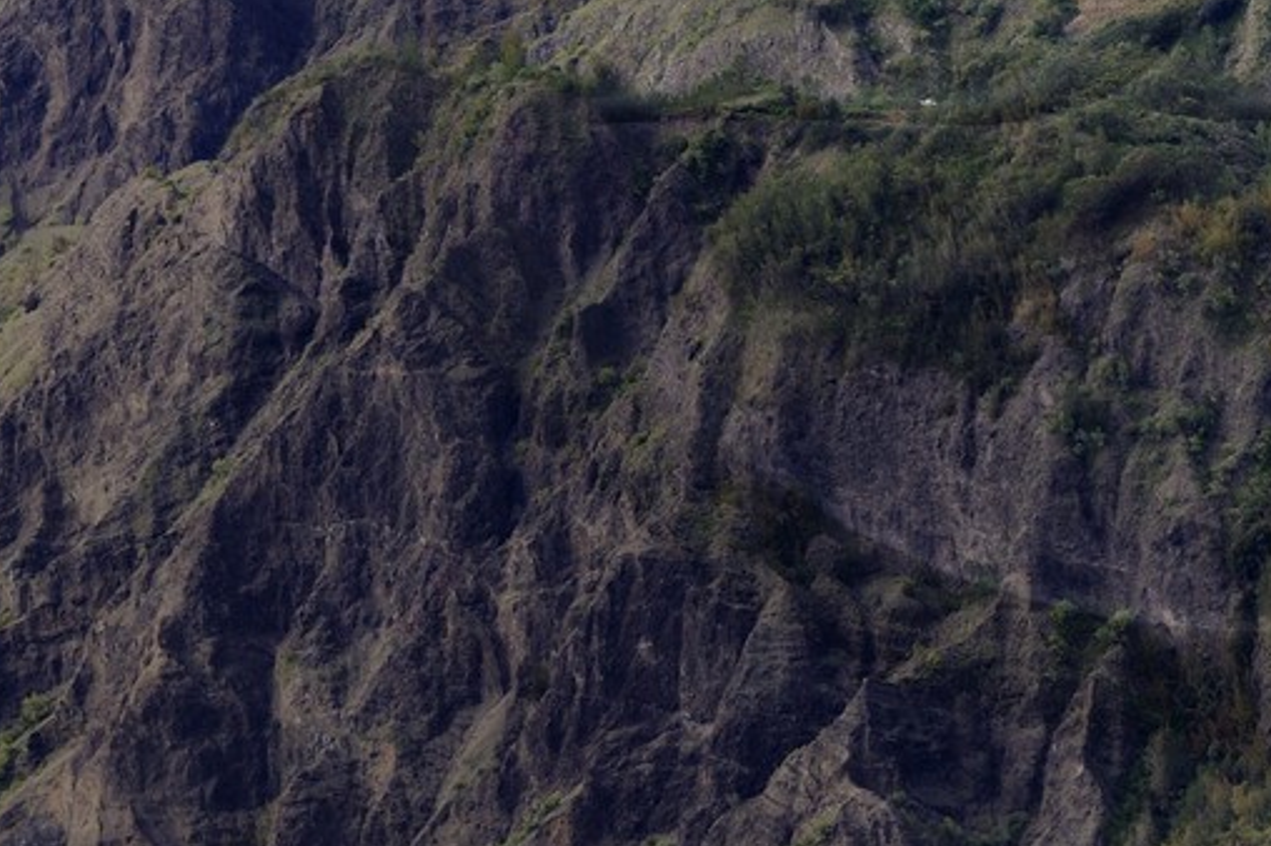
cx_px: 1284
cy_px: -285
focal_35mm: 321
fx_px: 11325
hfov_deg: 6.4
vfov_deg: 4.3
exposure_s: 1/1250
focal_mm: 102
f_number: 4
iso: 800
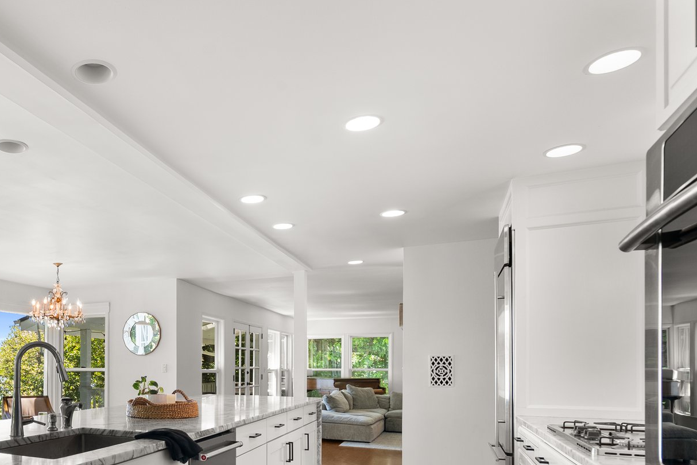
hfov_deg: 61.3
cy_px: 371
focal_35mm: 27
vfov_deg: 45.6
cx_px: 130
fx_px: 523
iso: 500
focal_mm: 16
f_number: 8
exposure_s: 1/4
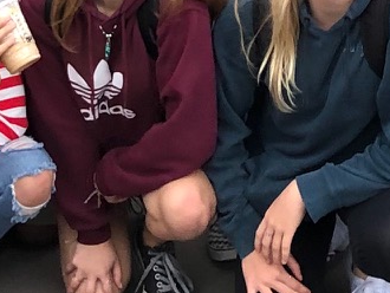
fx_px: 1928
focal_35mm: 171
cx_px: 389
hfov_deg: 11.4
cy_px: -281
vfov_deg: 8.3
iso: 50
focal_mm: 3.99
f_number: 1.8
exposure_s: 1/15
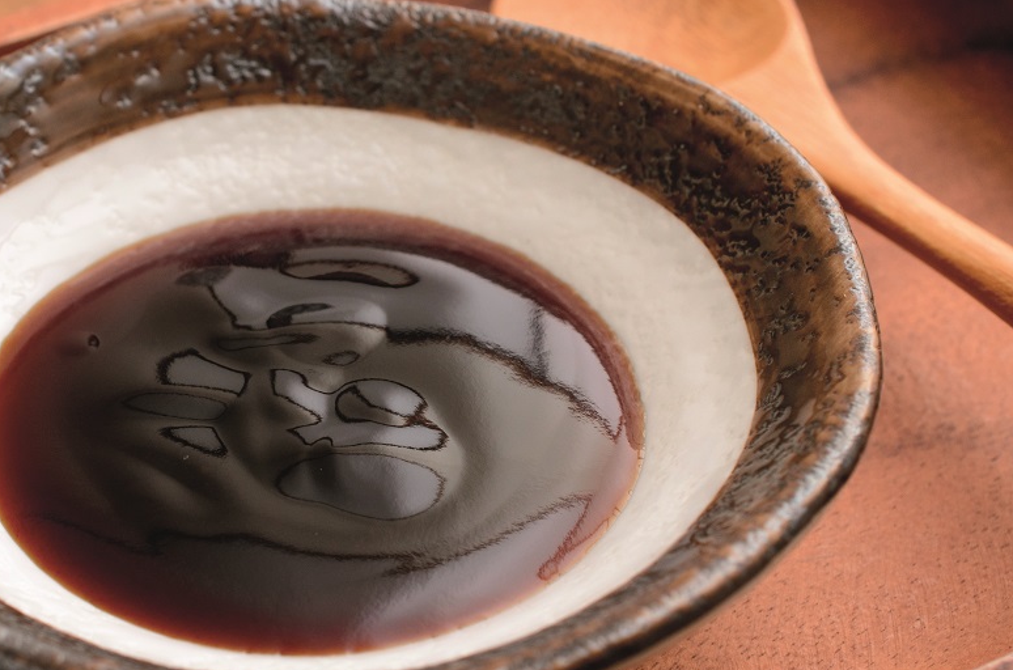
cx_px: 313
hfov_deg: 21.8
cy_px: 370
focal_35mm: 93
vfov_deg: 14.6
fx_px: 2610
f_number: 9
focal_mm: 40
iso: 200
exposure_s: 1/60
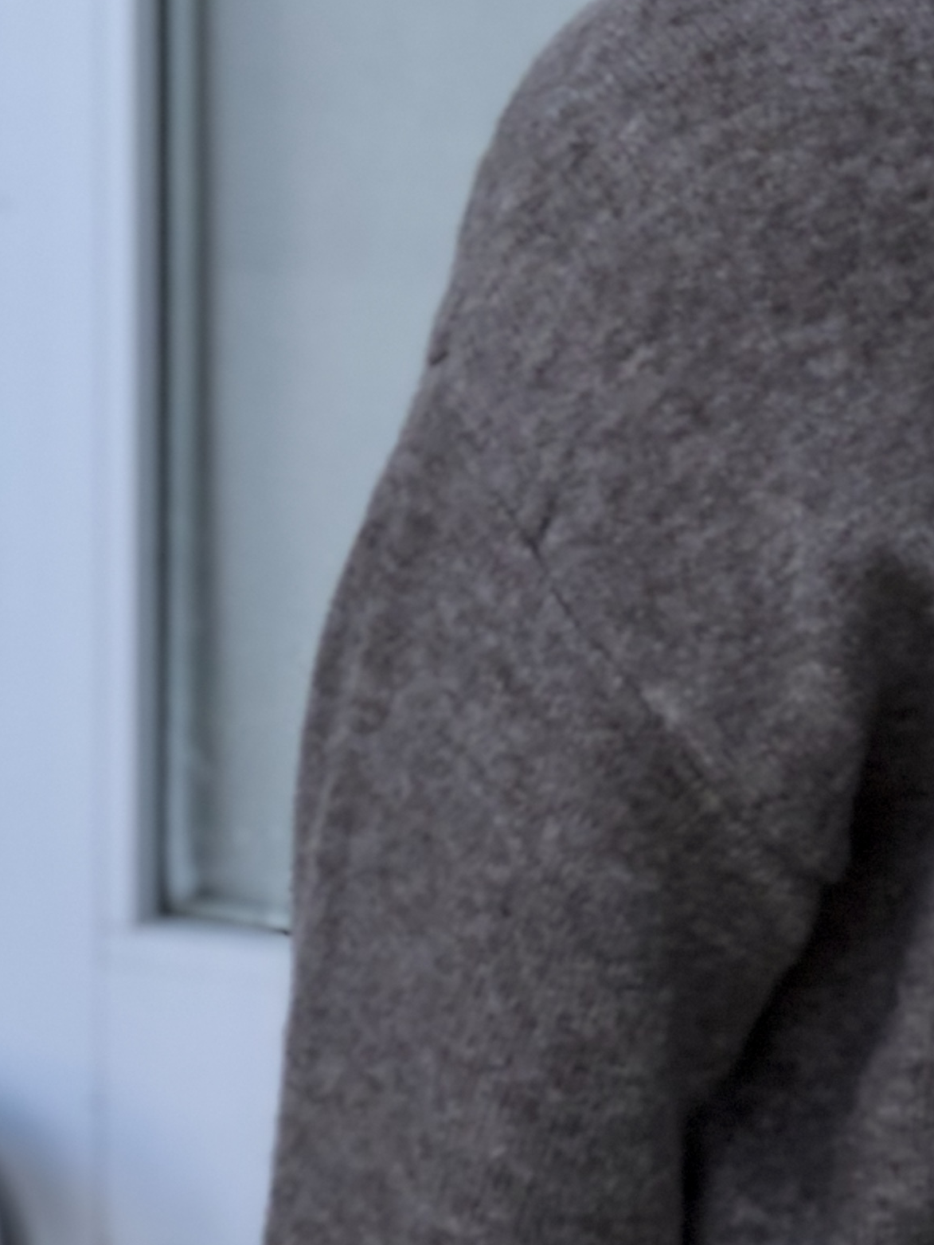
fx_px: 5286
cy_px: -241
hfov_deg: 10.0
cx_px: 1054
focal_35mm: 147
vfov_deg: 13.1
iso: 25
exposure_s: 1/60
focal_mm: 6.6
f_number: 2.8
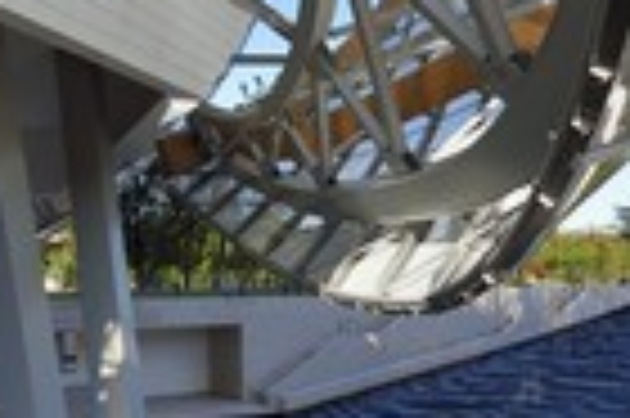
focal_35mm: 42
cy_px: 274
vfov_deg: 31.6
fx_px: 734
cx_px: 158
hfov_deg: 44.9
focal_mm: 14
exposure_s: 1/250
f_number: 8
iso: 200
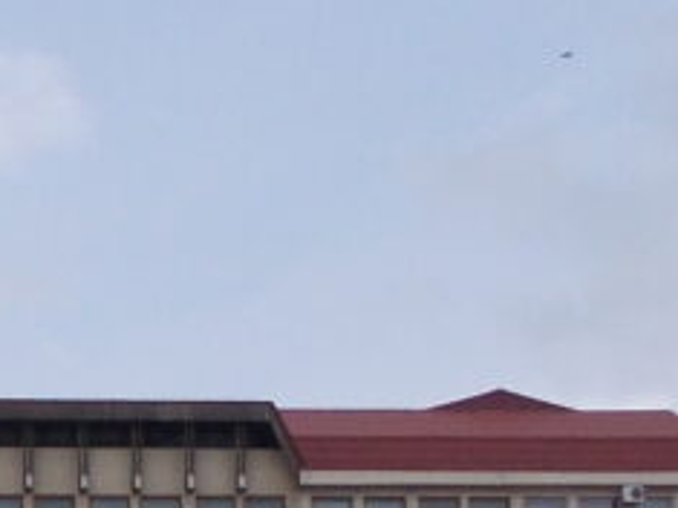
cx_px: -289
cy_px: 716
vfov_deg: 11.7
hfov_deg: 15.1
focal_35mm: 122
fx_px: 2388
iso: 80
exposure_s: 1/500
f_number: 5.4
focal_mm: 4
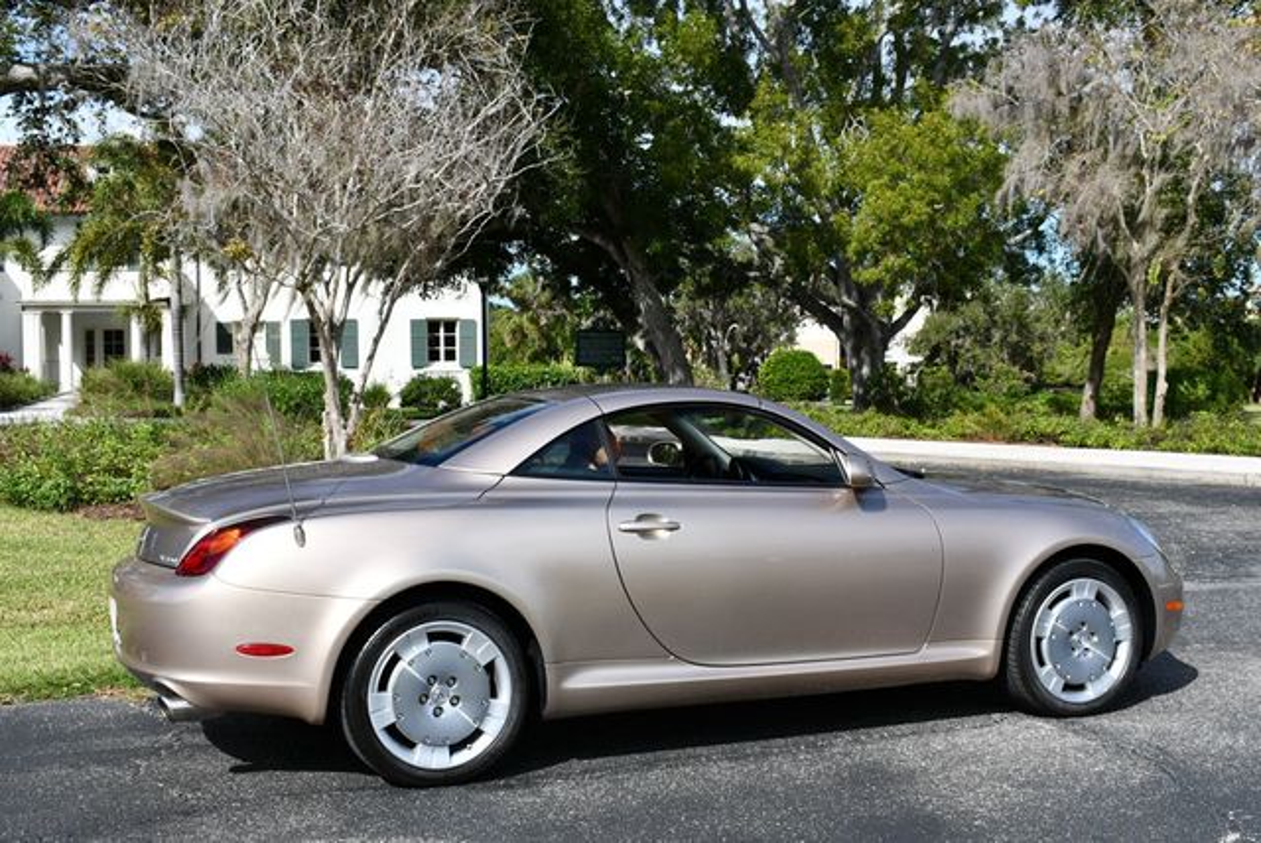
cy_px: 422
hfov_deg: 42.7
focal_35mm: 46
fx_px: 1613
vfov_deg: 29.3
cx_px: 630
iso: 100
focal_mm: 23
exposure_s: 1/320
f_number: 9
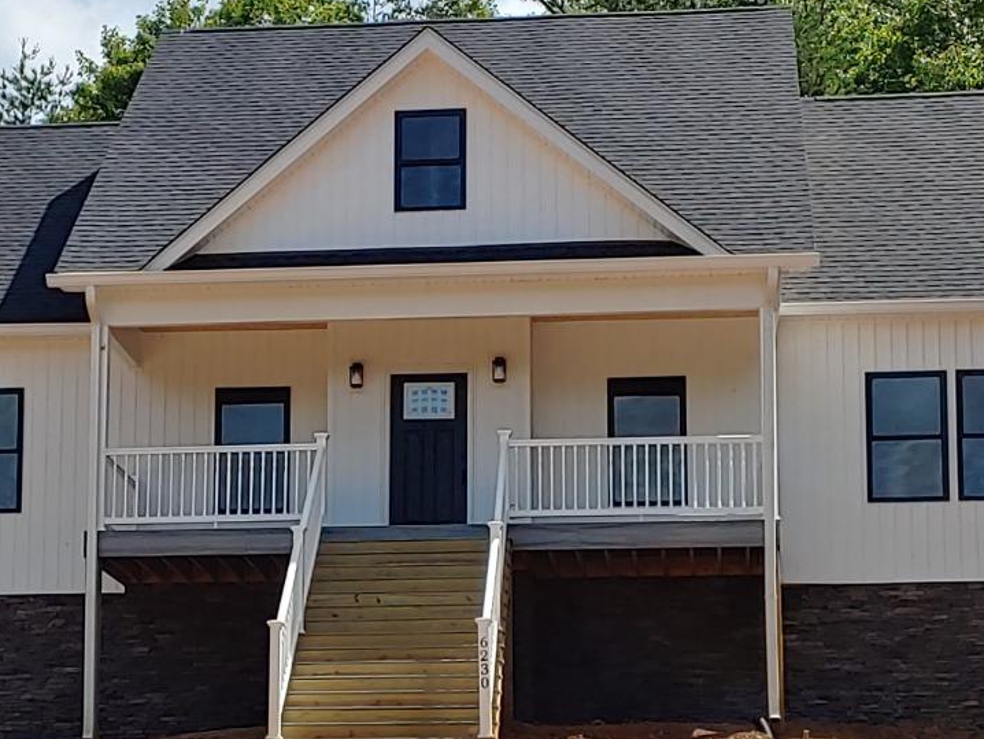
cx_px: 360
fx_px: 2673
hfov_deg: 20.8
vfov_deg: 15.7
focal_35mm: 94
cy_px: 511
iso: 50
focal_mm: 4.23
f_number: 1.5
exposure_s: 1/2857
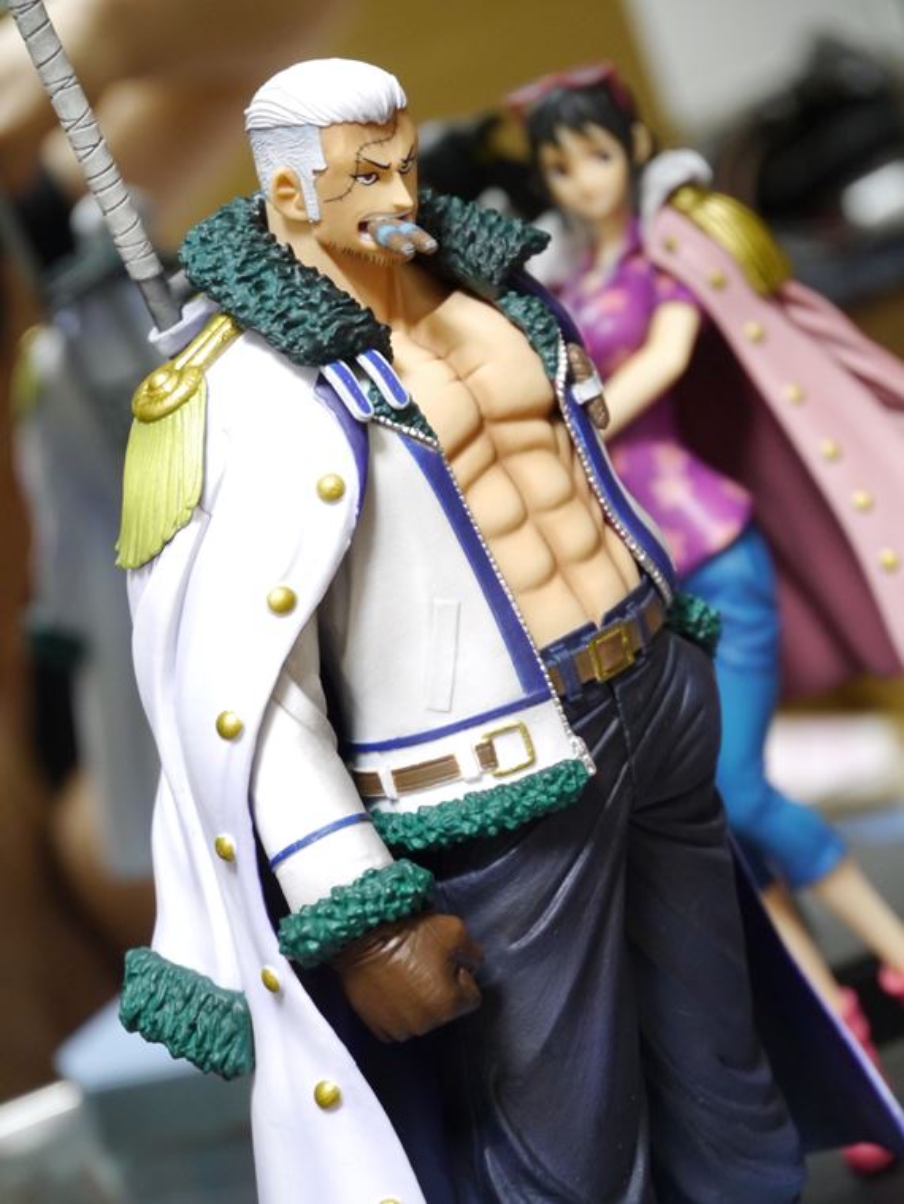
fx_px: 2644
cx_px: 452
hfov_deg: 19.4
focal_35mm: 76
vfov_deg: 25.6
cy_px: 602
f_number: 5.6
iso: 1600
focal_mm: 38
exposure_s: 1/13
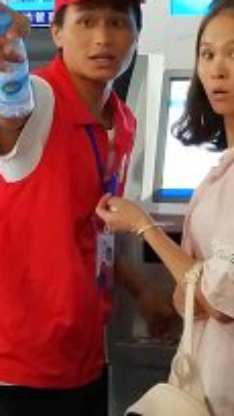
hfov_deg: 8.9
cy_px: 108
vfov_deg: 15.7
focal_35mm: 136
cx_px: 166
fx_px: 1503
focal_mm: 3.95
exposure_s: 1/33.3
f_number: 1.8
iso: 760
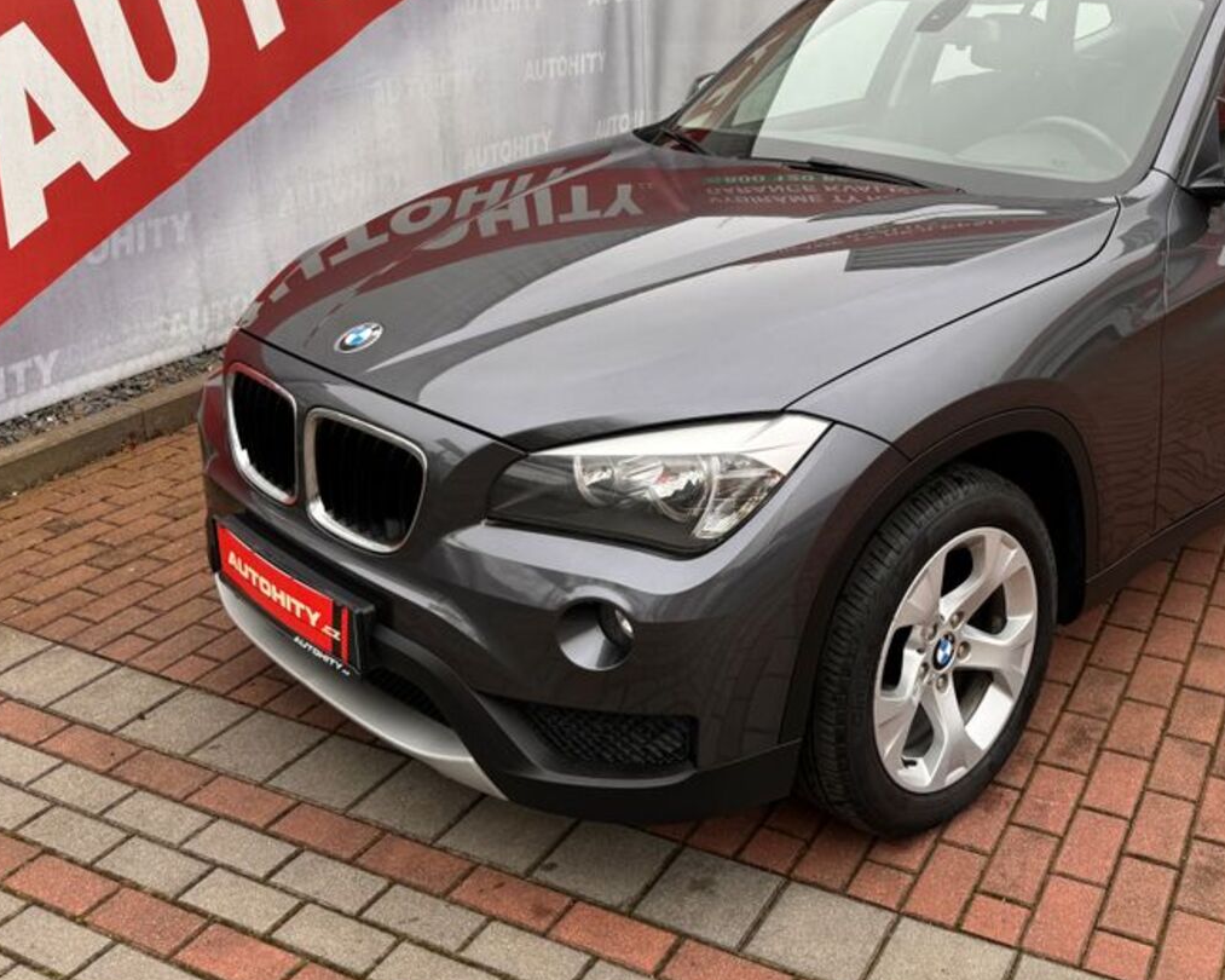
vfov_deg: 39.4
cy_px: 287
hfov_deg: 48.7
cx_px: 759
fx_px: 1341
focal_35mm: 37
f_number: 1.78
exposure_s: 1/121
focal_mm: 6.86
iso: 64
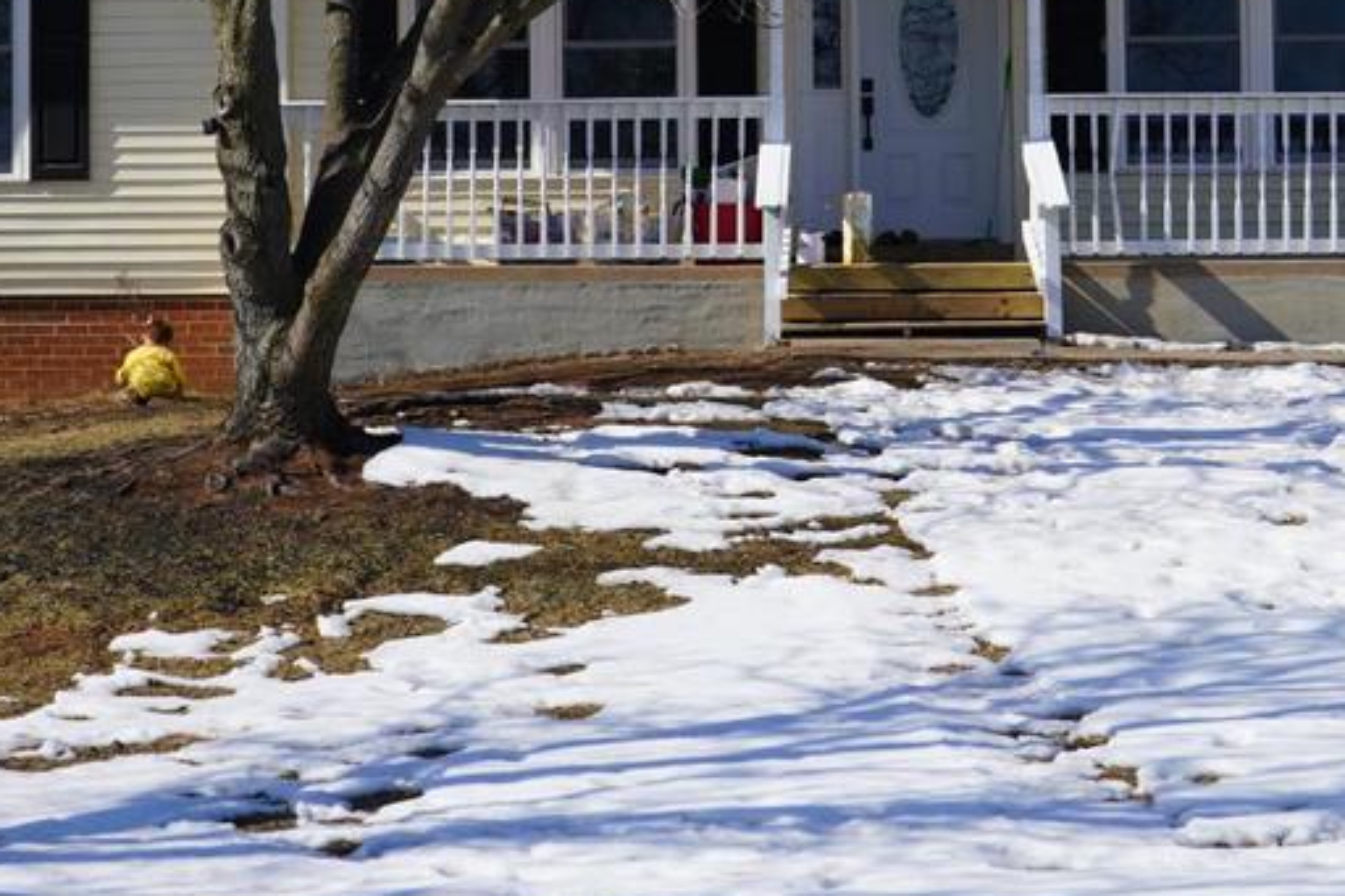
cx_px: 699
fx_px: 5042
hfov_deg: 15.2
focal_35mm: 135
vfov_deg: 10.0
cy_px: -79
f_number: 11
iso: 100
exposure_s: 1/200
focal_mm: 48
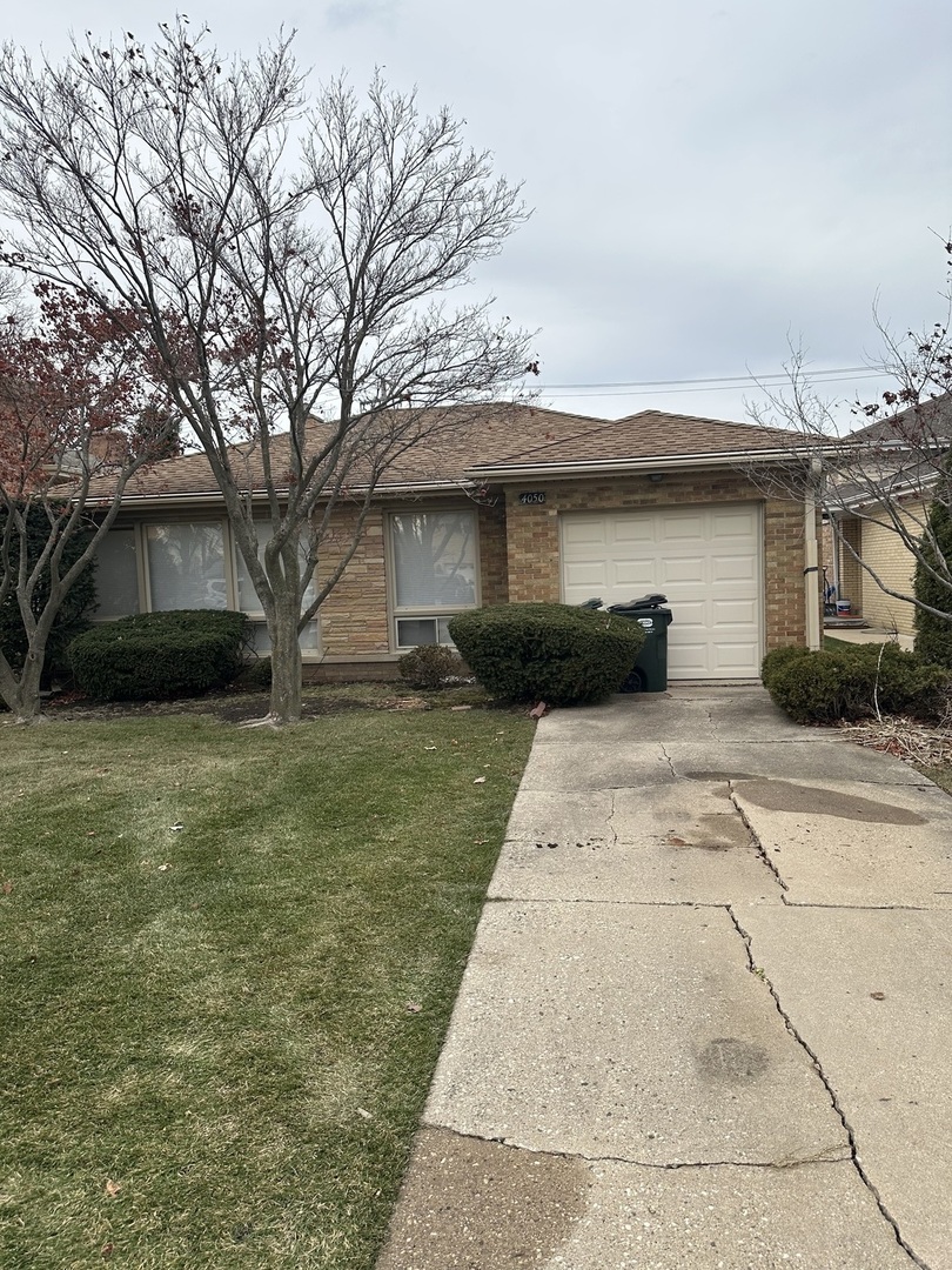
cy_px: 635
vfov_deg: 71.6
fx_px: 880
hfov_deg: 56.8
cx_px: 476
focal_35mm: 24
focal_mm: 6.86
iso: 80
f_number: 1.78
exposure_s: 1/1357
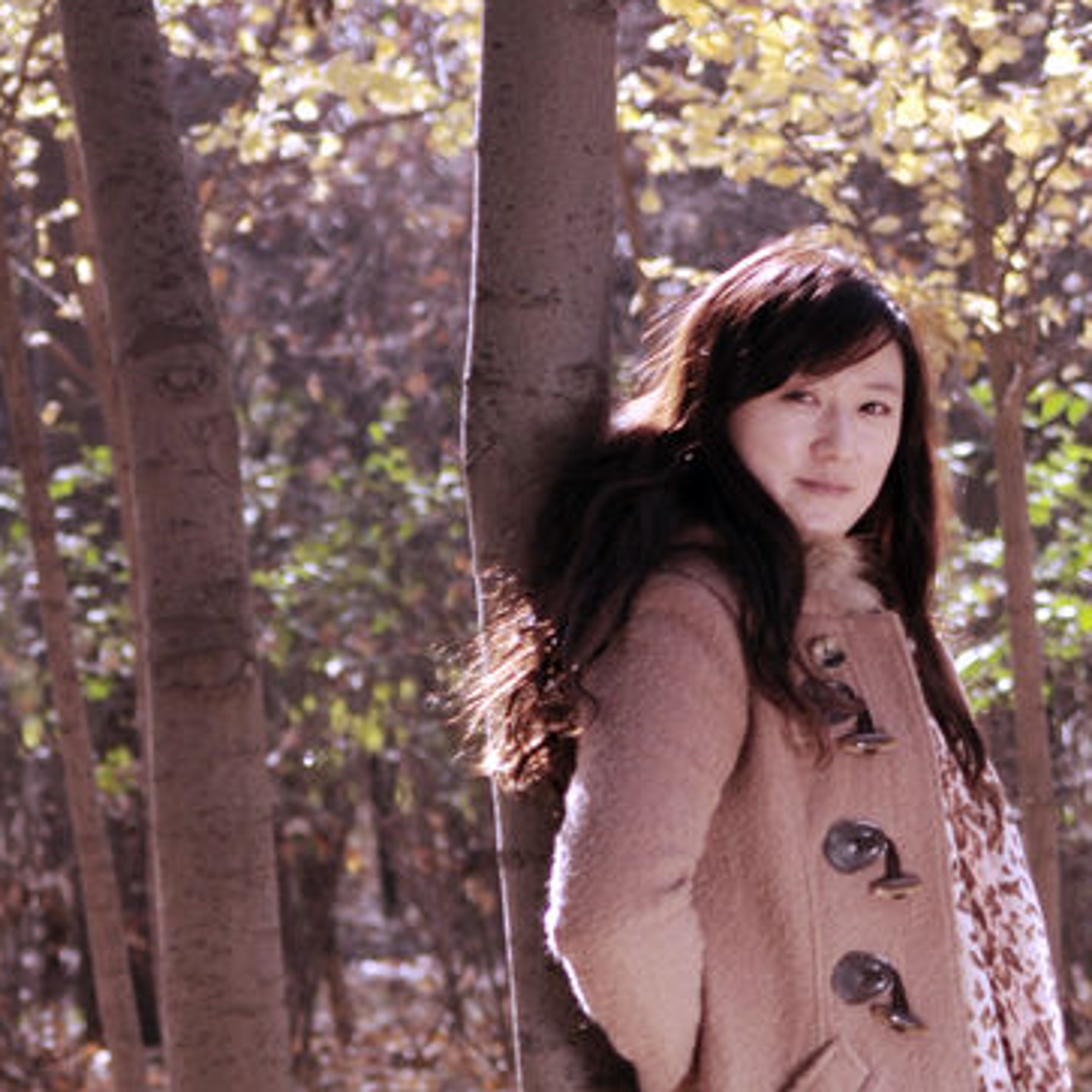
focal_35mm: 222
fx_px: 7923
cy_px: 1130
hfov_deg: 7.9
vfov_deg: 7.8
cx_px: 845
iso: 200
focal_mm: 70
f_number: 4
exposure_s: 1/640
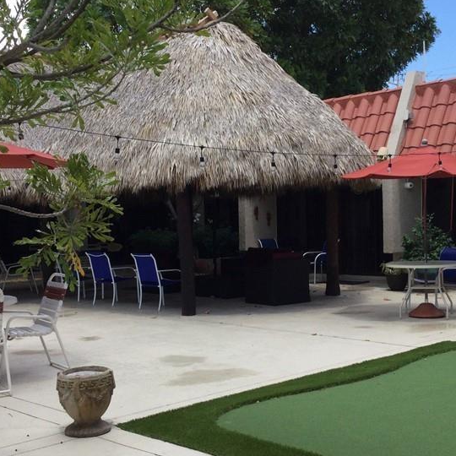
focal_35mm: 52
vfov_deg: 32.7
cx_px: 280
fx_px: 775
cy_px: 267
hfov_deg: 32.7
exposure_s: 1/715
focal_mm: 3.3
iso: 25
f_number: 2.4
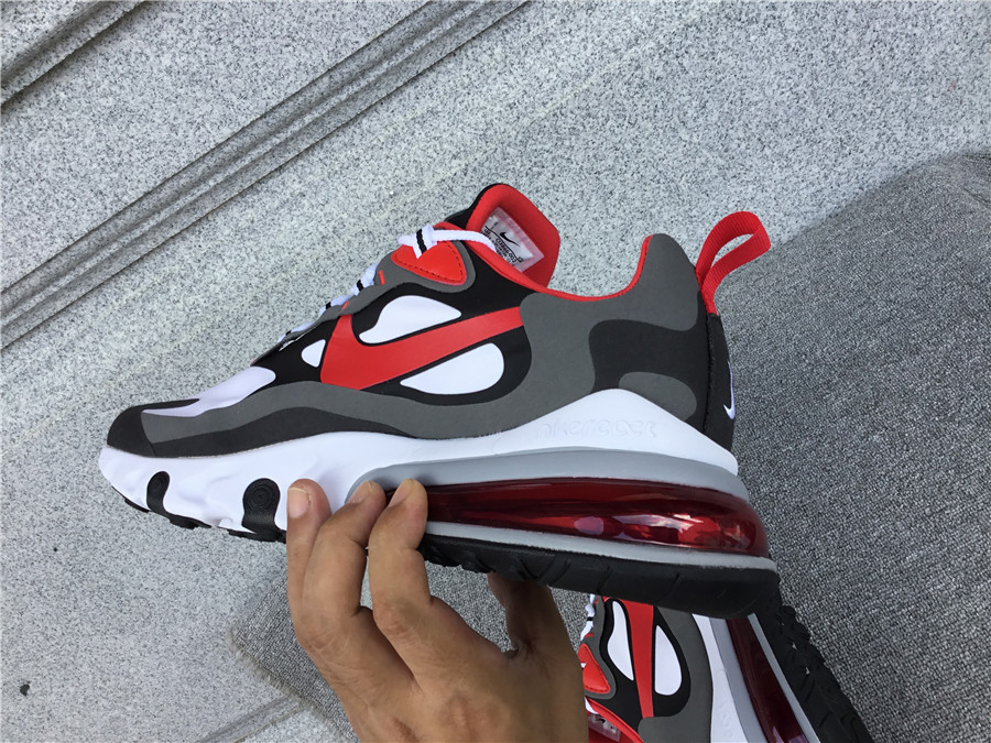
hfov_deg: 58.4
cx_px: 496
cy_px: 372
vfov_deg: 45.4
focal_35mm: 31
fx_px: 887
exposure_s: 1/164
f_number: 2.4
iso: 25
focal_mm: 3.3
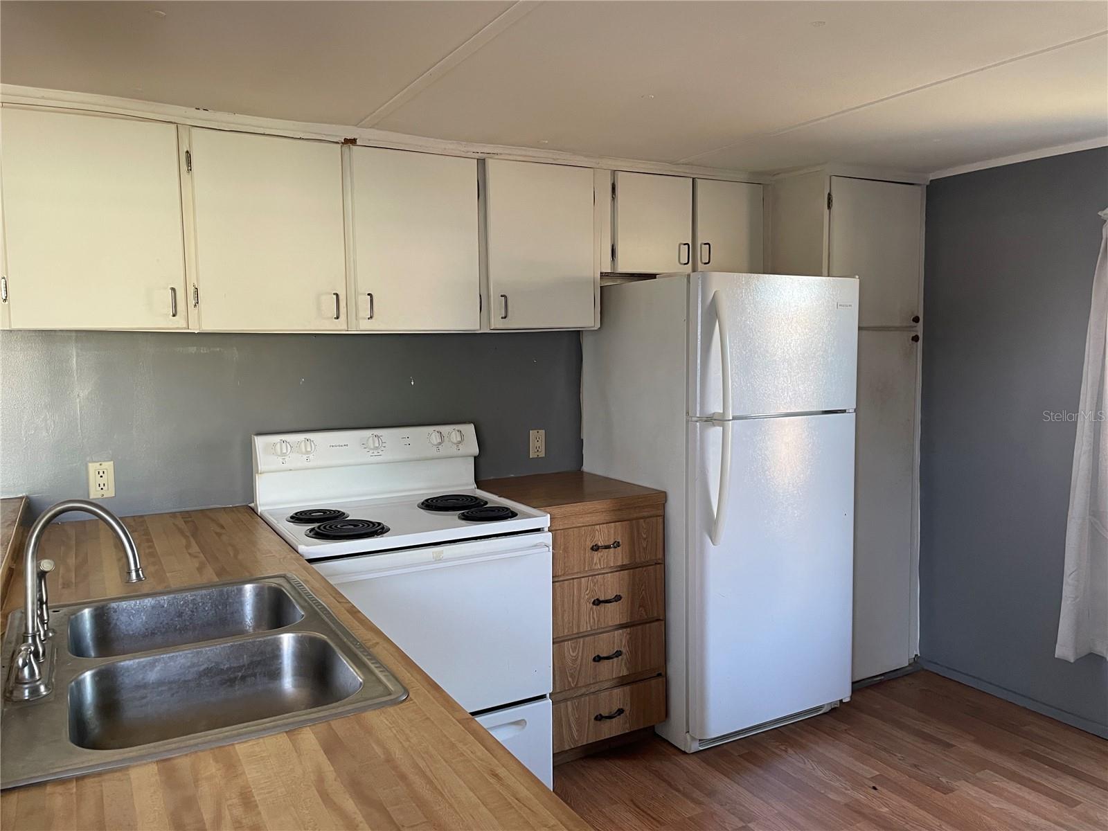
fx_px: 832
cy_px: 416
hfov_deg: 67.3
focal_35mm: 26
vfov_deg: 53.1
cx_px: 554
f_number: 1.6
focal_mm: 4.2
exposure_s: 1/91
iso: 125
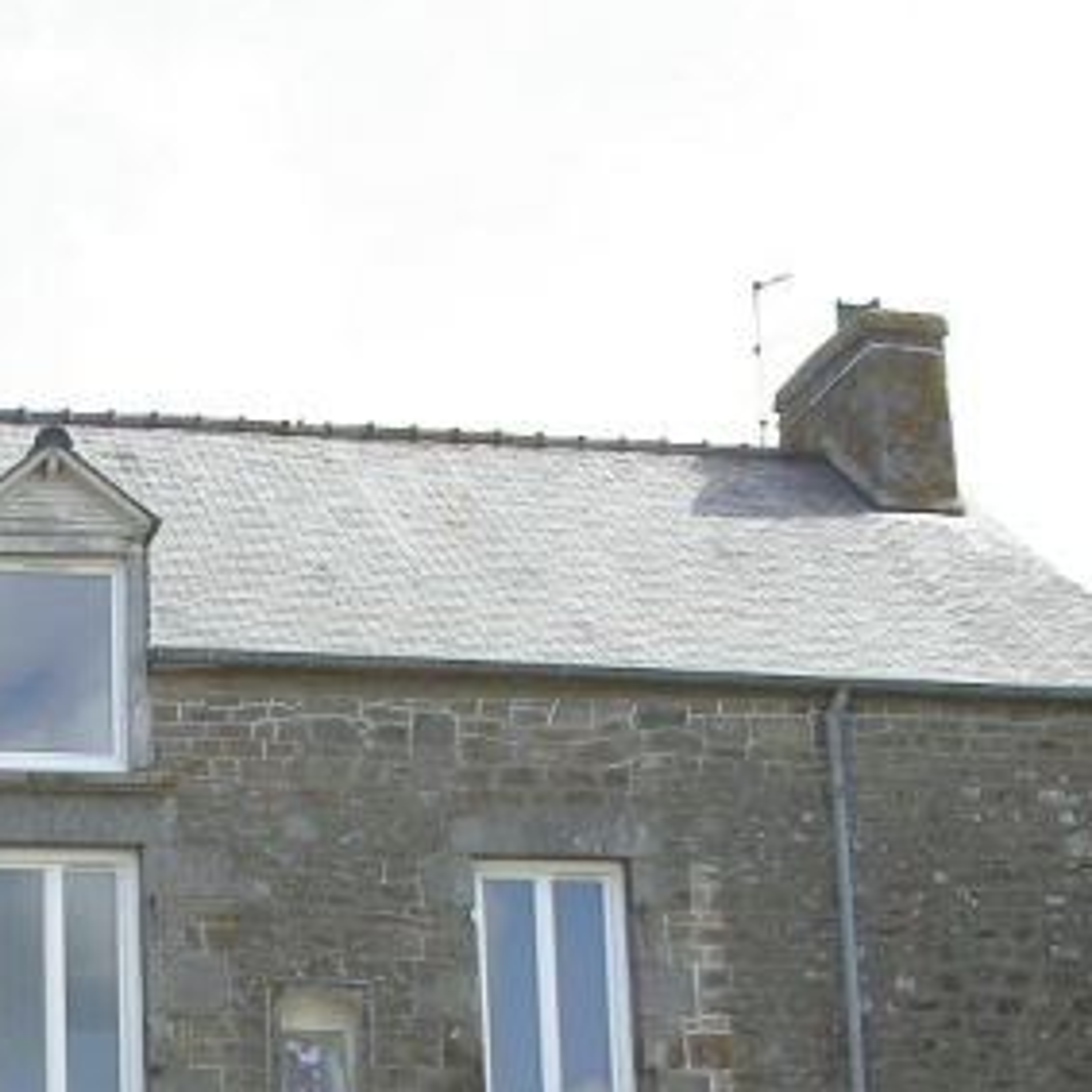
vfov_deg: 21.1
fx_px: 2891
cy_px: 915
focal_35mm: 81
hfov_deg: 20.7
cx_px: 12
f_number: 6
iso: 100
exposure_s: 1/196
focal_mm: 7.85
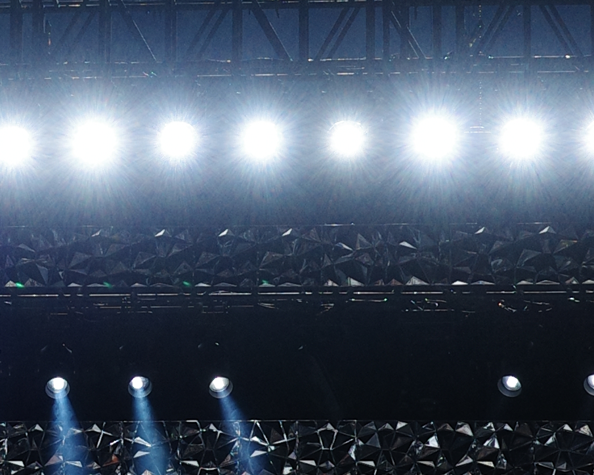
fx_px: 4377
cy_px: 214
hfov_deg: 7.7
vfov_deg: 6.2
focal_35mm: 249
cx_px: -93
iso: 200
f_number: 2.8
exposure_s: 1/200
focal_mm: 26
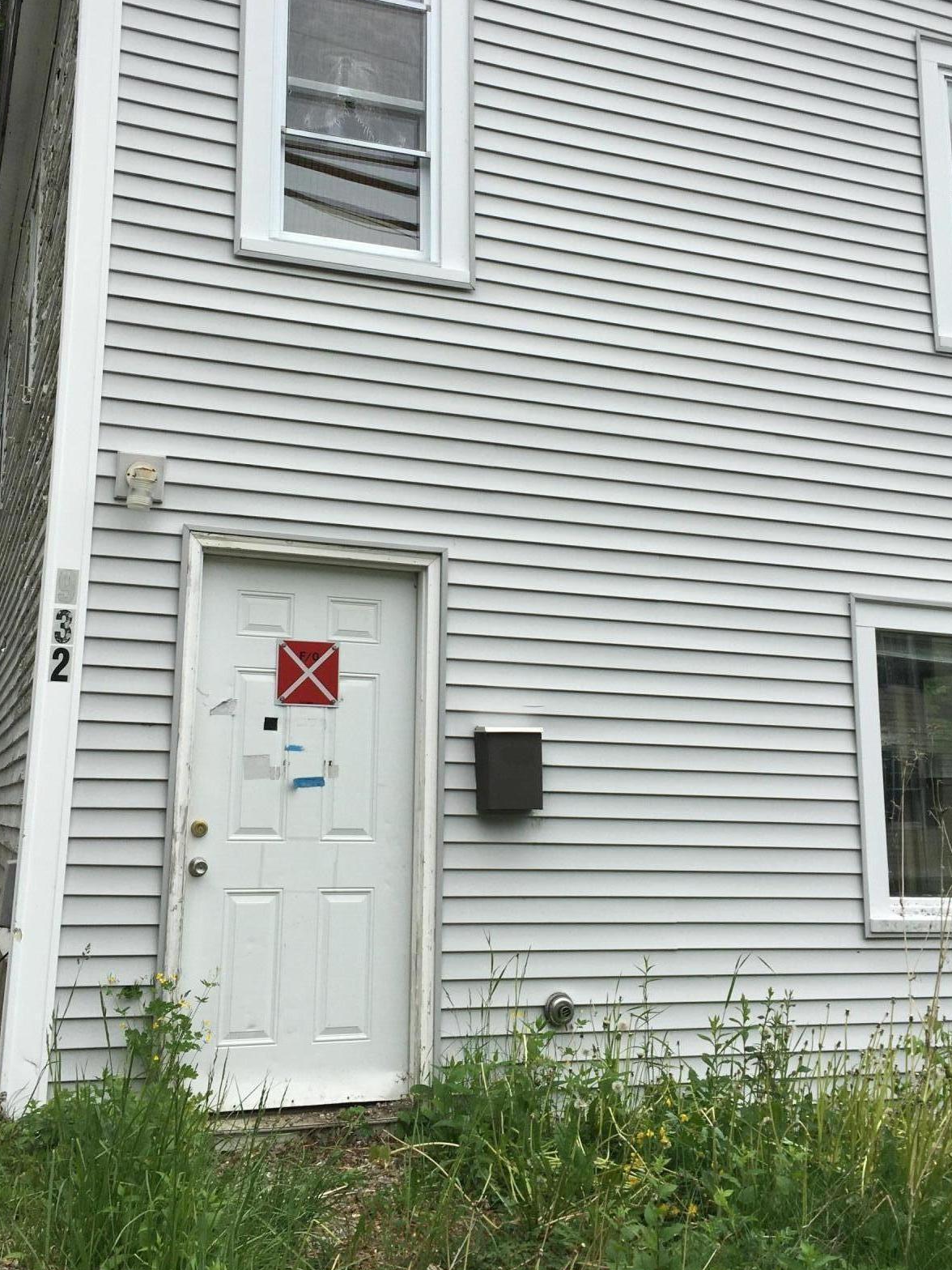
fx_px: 1357
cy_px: 521
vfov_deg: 49.9
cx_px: 461
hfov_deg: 38.7
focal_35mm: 37
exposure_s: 1/712
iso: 25
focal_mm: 4.15
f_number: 2.2
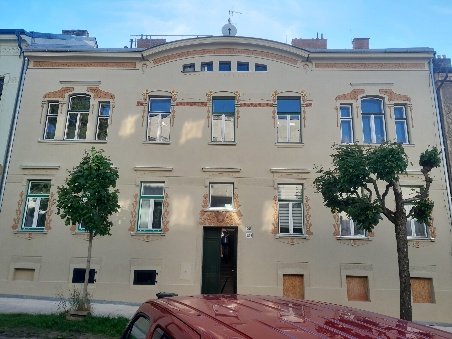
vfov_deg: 53.1
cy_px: 170
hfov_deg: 67.3
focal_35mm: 26
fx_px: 339
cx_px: 226
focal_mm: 4
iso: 40
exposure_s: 1/428
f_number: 1.8
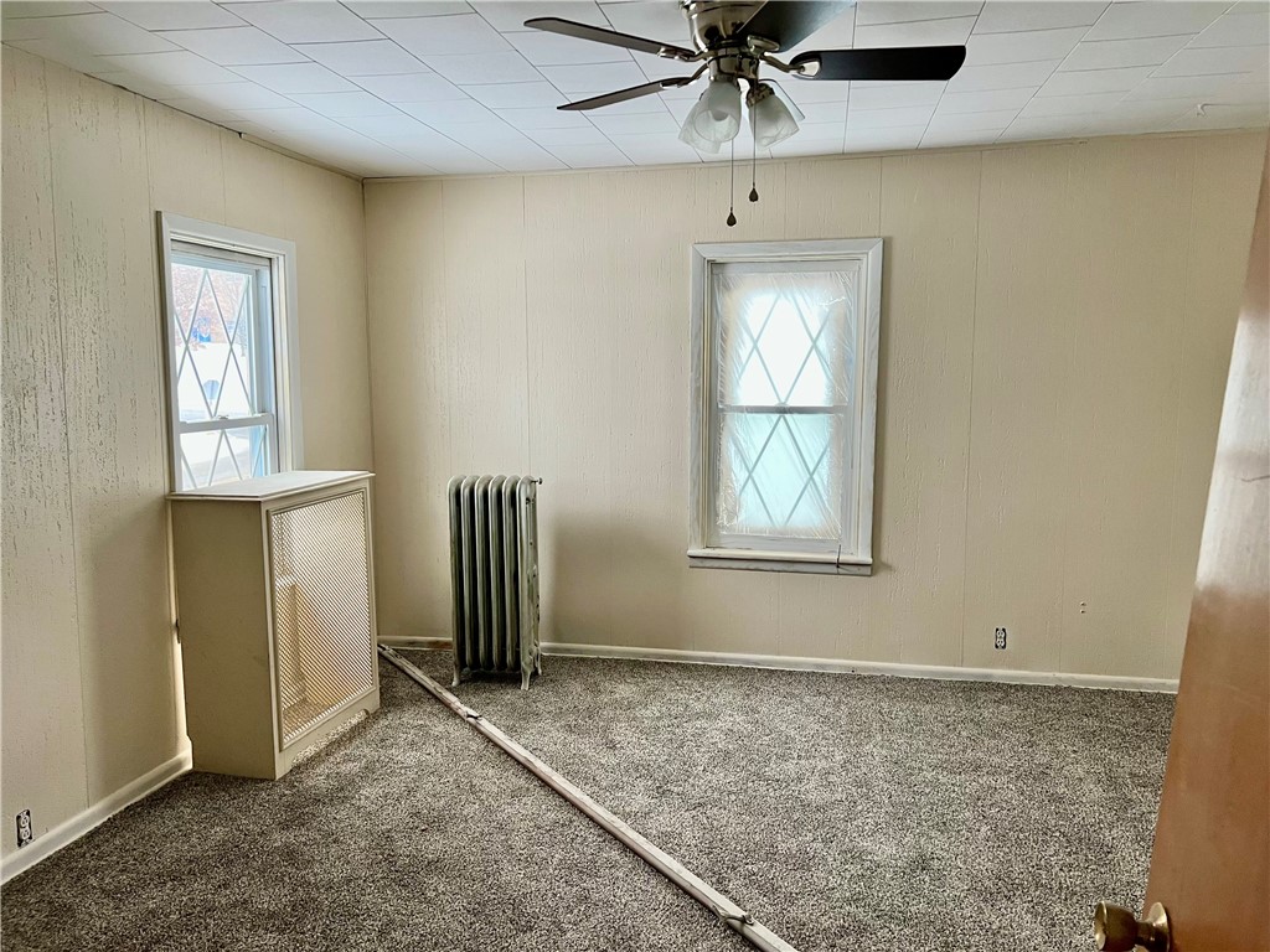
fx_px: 954
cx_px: 635
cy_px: 476
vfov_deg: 53.1
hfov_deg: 67.3
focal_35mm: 26
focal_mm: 5.7
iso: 125
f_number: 1.5
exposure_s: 1/72
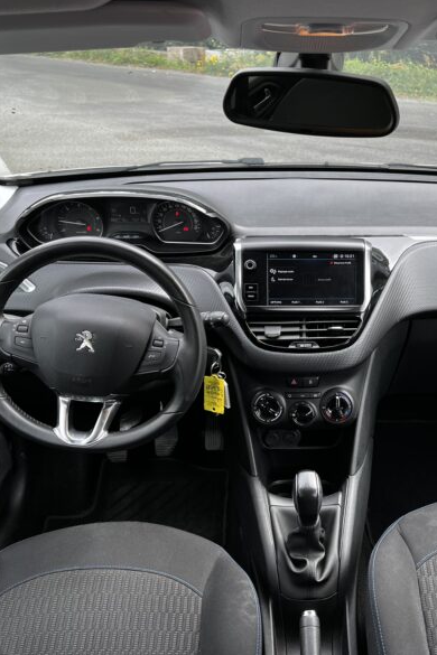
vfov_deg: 51.9
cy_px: 334
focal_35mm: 37
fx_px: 674
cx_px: 300
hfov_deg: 35.5
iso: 40
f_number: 1.5
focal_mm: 5.7
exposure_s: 1/272
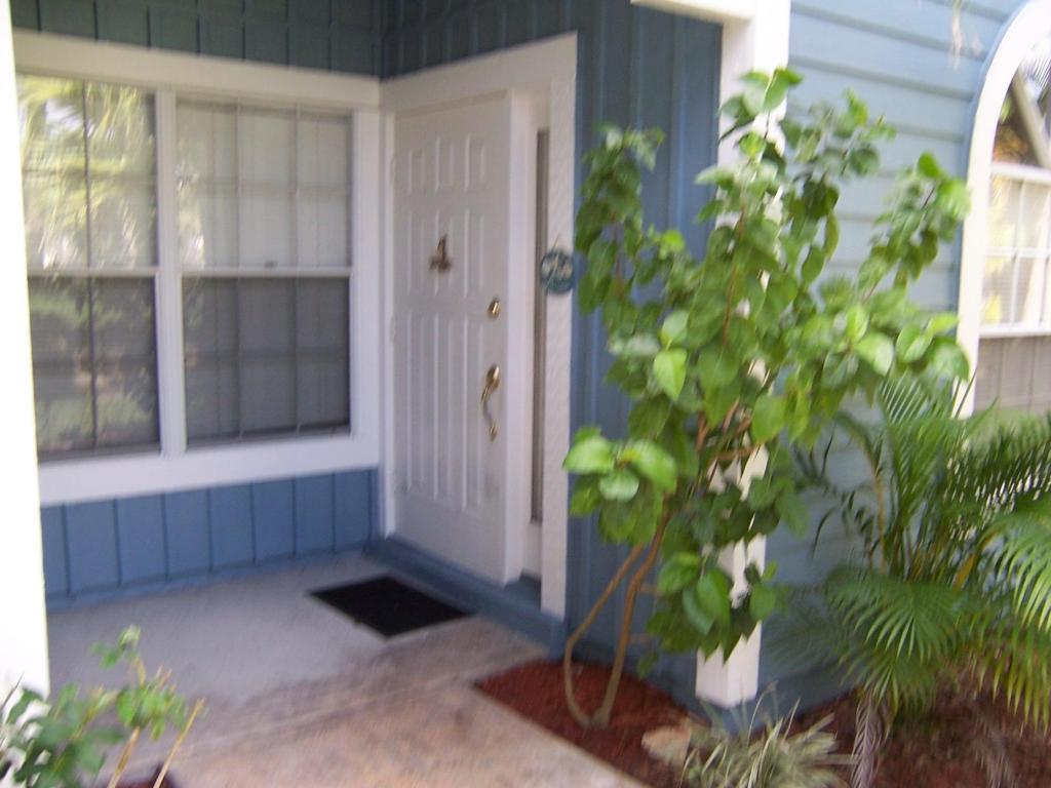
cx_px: 526
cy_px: 394
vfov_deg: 42.9
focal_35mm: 33
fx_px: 1002
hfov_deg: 55.4
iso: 80
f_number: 2.8
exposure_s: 1/60
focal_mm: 5.5
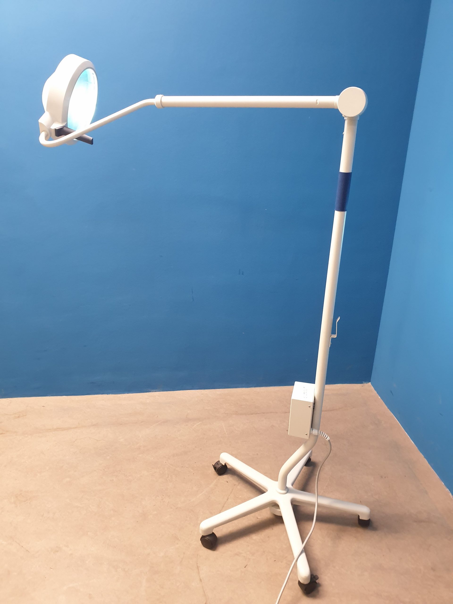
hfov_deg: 53.1
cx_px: 226
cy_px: 302
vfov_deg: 67.3
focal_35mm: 26
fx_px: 454
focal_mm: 4.3
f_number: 2.4
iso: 320
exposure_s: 1/33
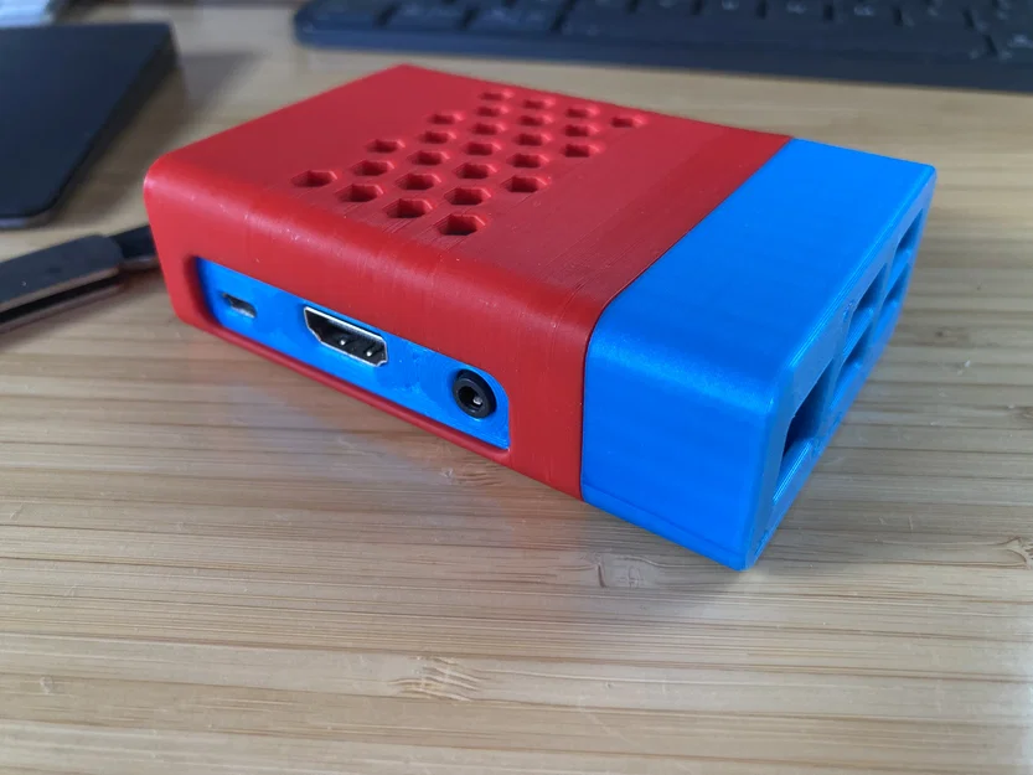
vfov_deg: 49.8
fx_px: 836
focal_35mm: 28
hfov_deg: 63.4
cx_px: 516
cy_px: 388
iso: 64
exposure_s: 1/120
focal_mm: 3.99
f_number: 1.8
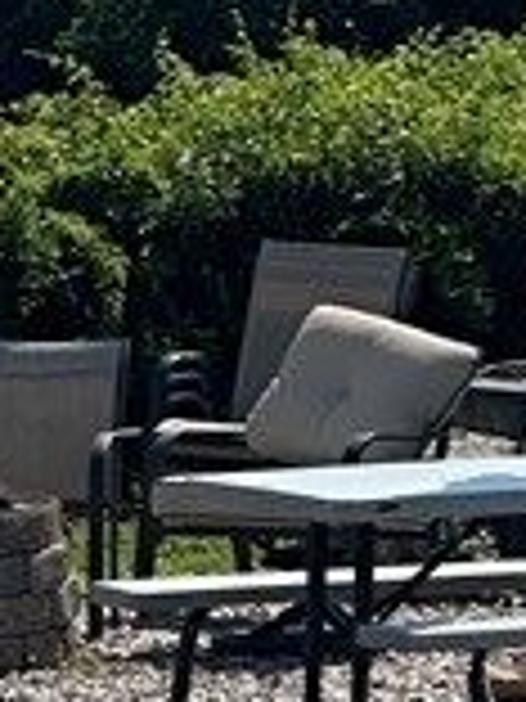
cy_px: 382
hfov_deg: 2.9
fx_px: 10231
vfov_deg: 3.9
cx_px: -522
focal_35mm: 505
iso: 32
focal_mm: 9
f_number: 2.8
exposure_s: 1/1130
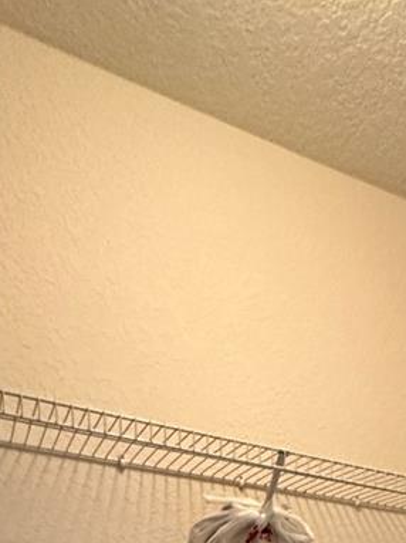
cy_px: 806
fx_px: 689
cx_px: 355
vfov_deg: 28.6
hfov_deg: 31.5
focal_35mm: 44
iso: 320
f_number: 2.2
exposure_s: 1/60
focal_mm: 2.22
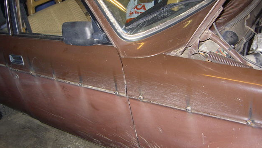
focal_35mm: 38
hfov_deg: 52.8
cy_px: 77
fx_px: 264
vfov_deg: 31.2
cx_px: 130
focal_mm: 5.6
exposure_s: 1/60
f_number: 2.8
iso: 200
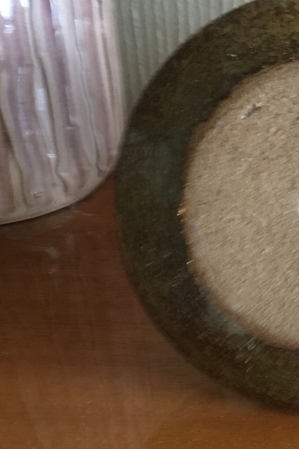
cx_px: 317
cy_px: 208
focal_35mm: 50
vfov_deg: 39.6
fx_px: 623
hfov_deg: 25.3
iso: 400
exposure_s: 1/17
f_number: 2.4
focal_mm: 3.3
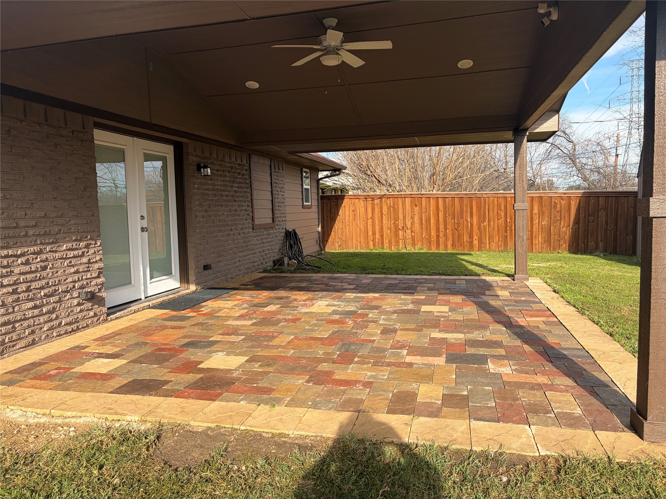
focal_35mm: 26
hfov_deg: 67.3
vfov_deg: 53.1
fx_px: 500
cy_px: 250
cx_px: 333
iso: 50
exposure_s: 1/1217
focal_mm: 5.96
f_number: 1.6
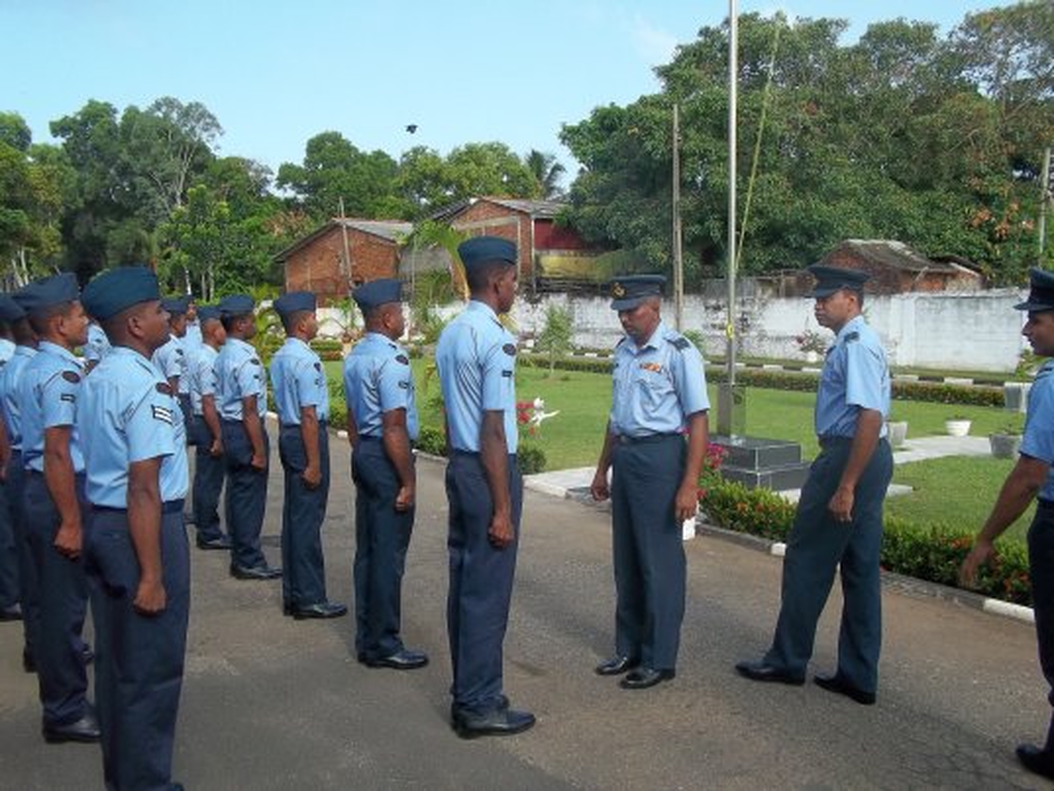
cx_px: 527
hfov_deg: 56.8
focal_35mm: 32
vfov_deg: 44.2
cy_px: 396
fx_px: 975
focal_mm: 5.7
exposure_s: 1/250
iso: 80
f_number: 5.5
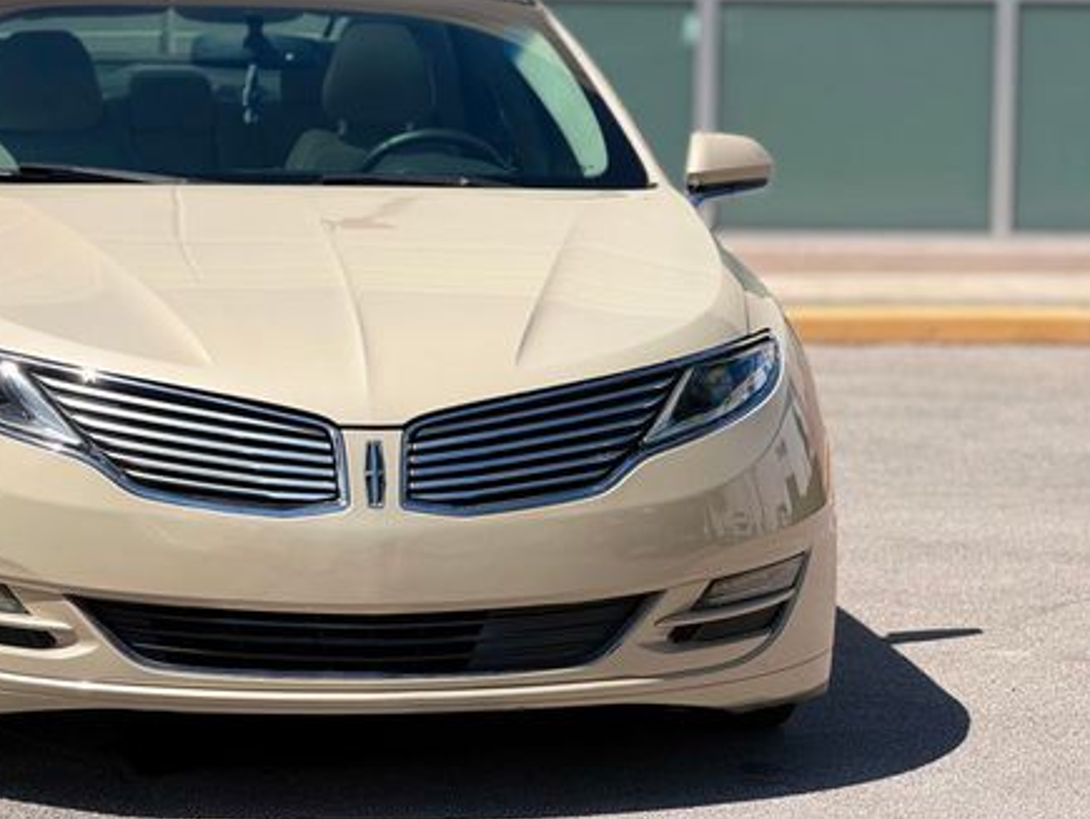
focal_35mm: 147
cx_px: 343
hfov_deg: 13.4
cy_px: 366
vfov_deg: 10.1
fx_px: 4633
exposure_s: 1/901
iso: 20
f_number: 2.8
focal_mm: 16.89
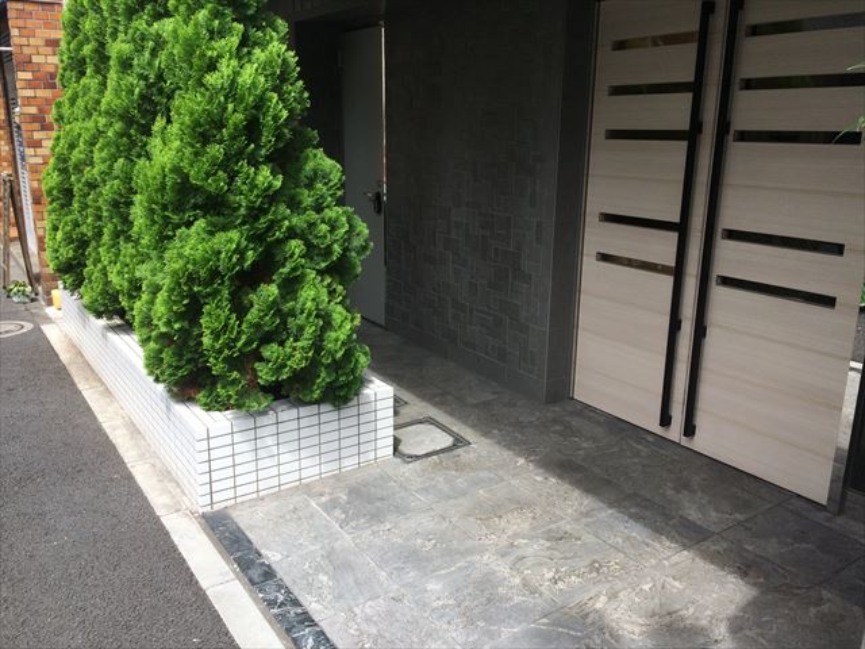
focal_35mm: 29
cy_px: 324
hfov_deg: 61.7
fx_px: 725
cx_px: 432
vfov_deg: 48.2
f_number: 2.2
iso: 32
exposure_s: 1/954
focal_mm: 4.15
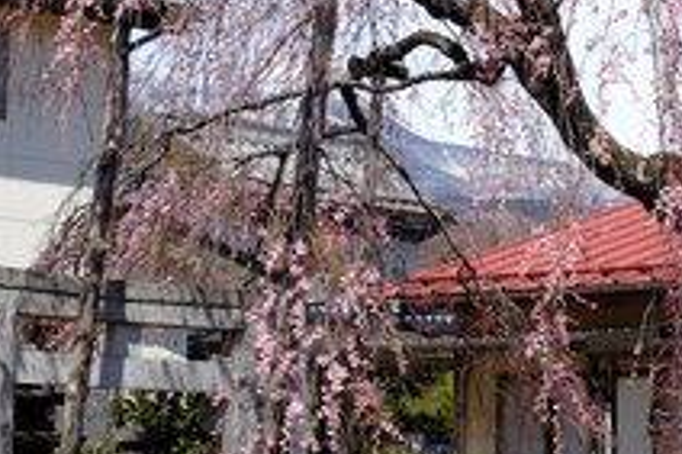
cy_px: -8
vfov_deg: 8.4
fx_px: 3067
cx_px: 737
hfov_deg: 12.5
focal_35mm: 162
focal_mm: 32.9
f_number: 8
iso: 200
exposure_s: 1/400
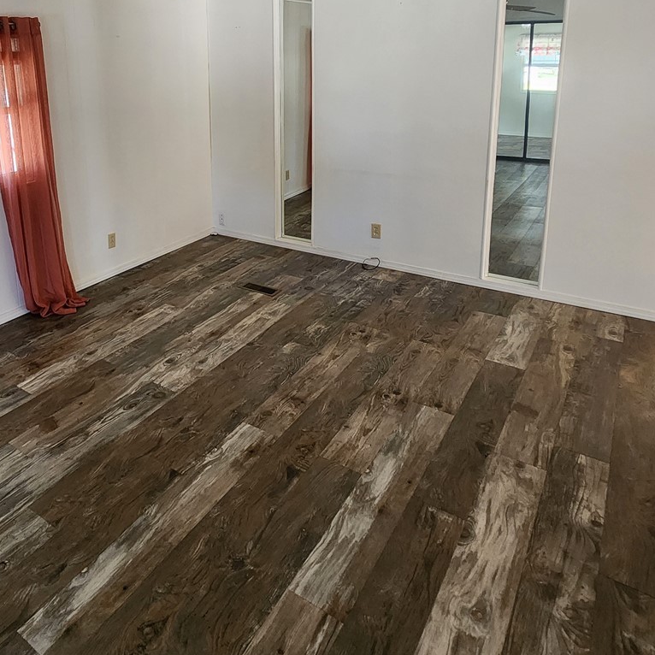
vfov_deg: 61.9
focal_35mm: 24
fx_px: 514
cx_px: 192
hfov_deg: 62.5
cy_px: 177
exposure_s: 1/60
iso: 320
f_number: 2.2
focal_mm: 2.2
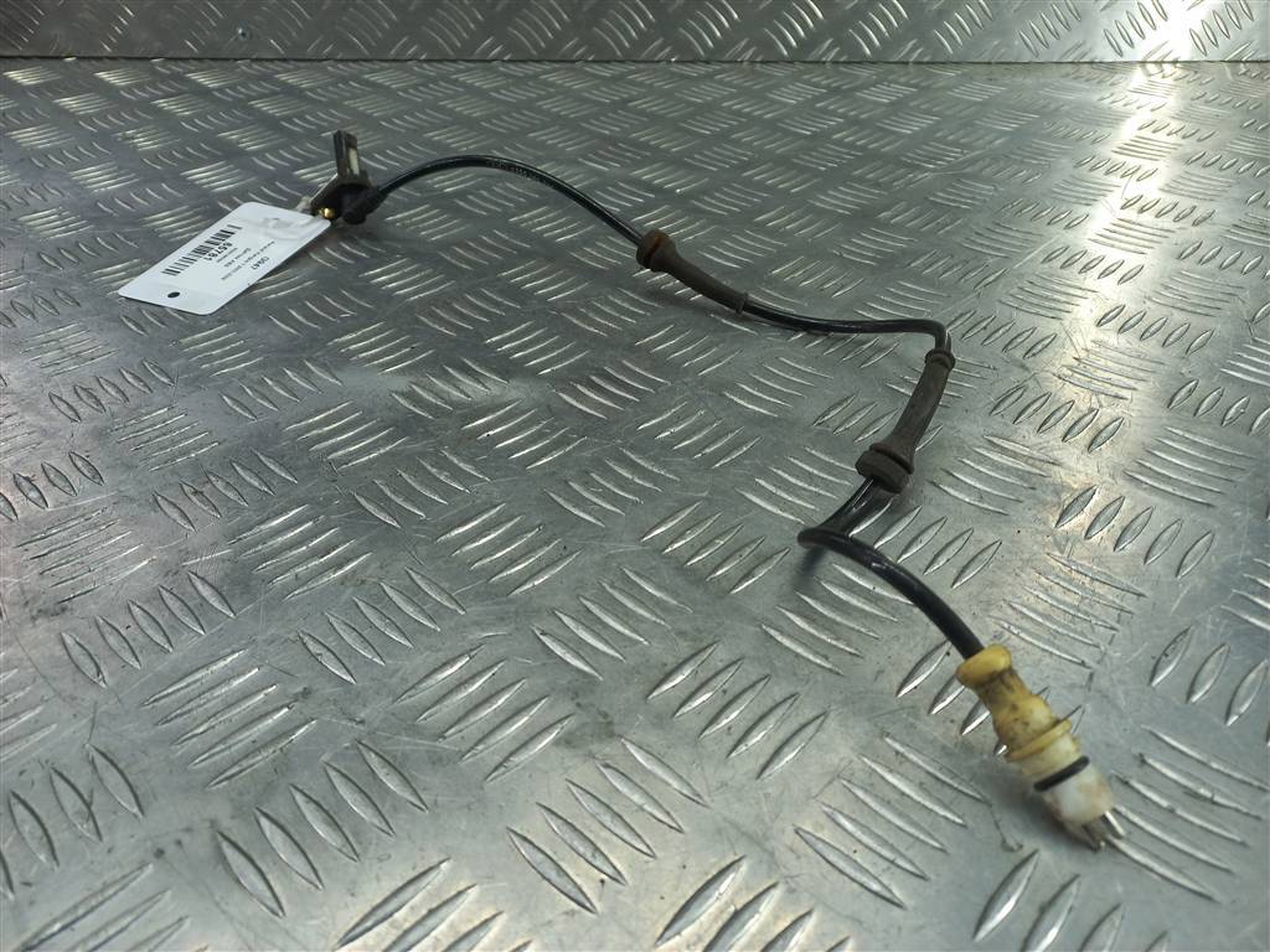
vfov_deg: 54.9
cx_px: 635
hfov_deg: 69.4
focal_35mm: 25
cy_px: 476
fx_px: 917
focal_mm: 4.6
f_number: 1.8
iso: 50
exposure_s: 1/50
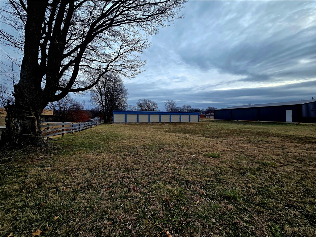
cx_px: 158
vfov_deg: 89.9
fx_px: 119
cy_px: 118
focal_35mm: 13
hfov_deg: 106.2
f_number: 2.2
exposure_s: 1/2500
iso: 50
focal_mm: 2.2
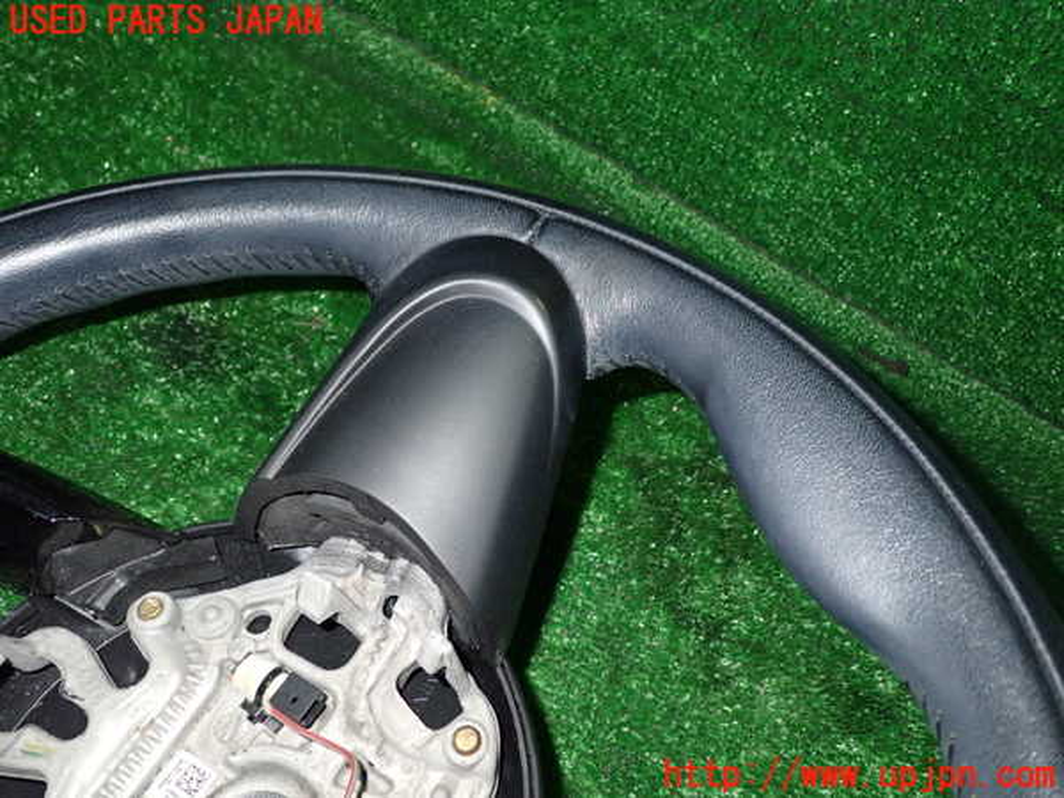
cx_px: 532
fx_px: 922
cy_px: 399
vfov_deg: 46.8
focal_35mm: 30
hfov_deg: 60.0
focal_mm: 5.4
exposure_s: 1/30
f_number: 6.3
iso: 500
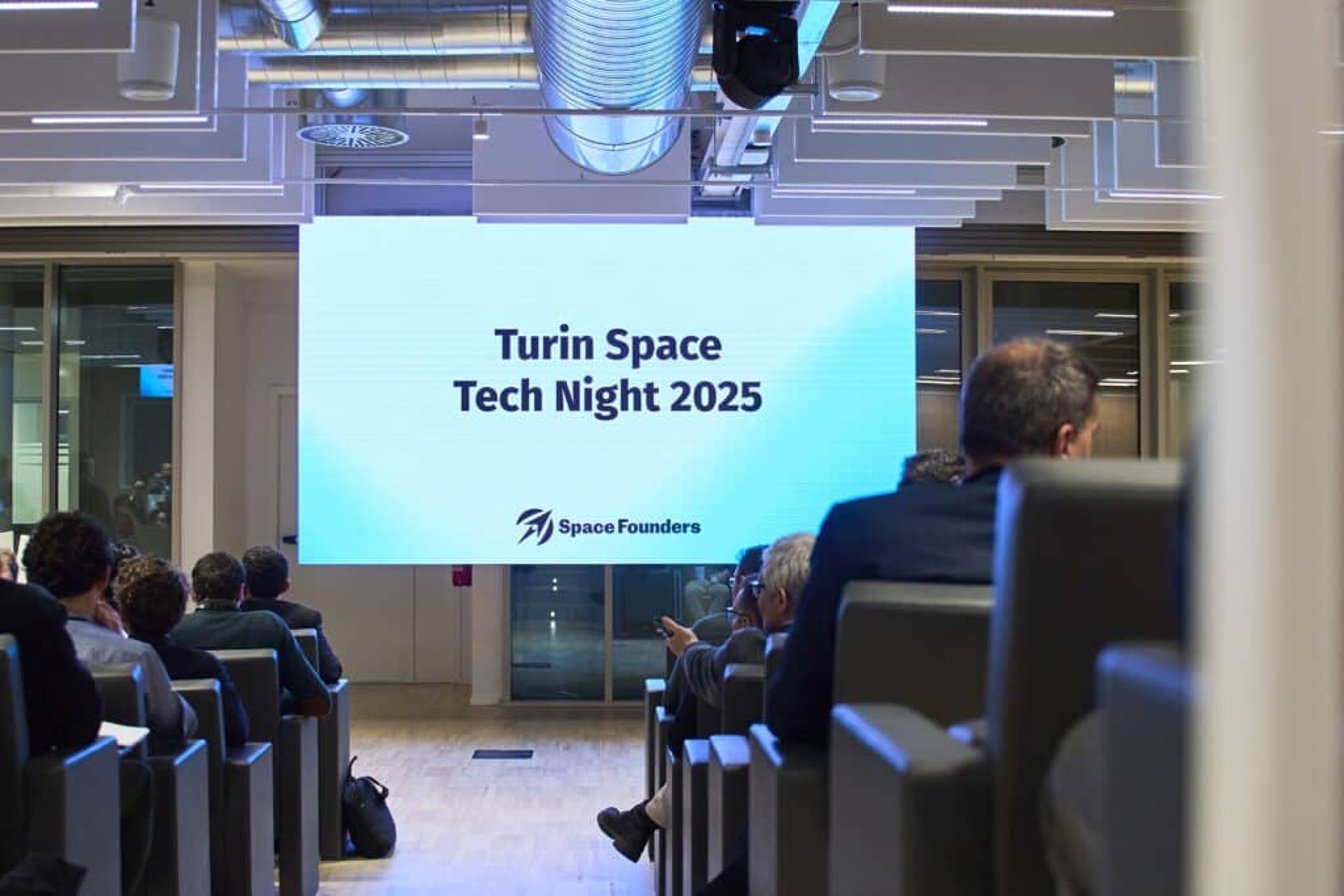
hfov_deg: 42.7
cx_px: 672
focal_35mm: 46
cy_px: 448
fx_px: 1717
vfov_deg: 29.3
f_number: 2.8
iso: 1250
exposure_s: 1/320
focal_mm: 31
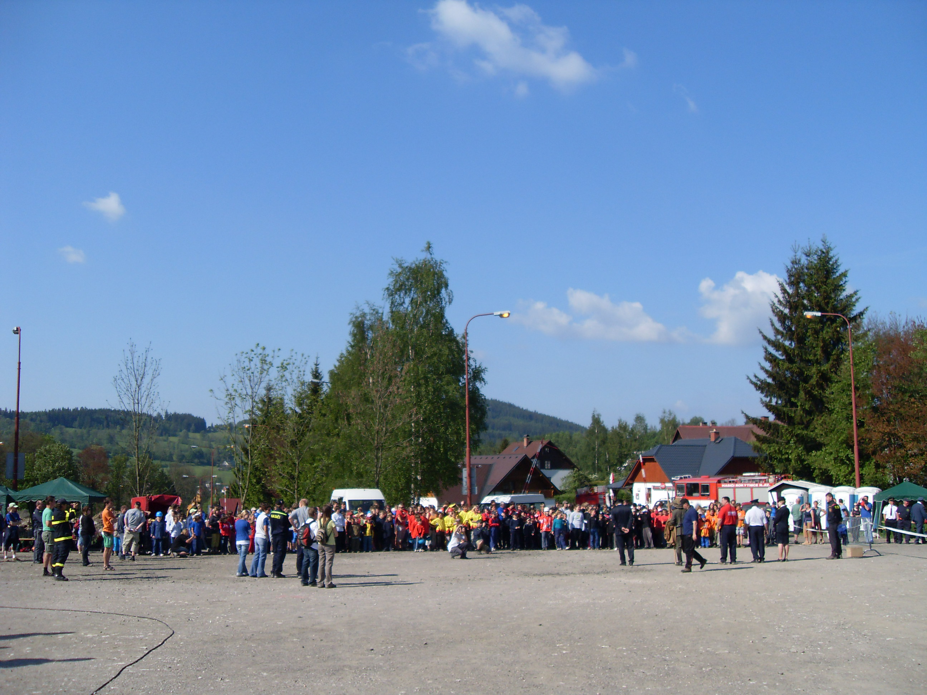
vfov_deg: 38.7
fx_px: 991
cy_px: 348
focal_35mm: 37
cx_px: 464
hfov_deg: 50.1
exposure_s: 1/250
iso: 80
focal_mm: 6.3
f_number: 7
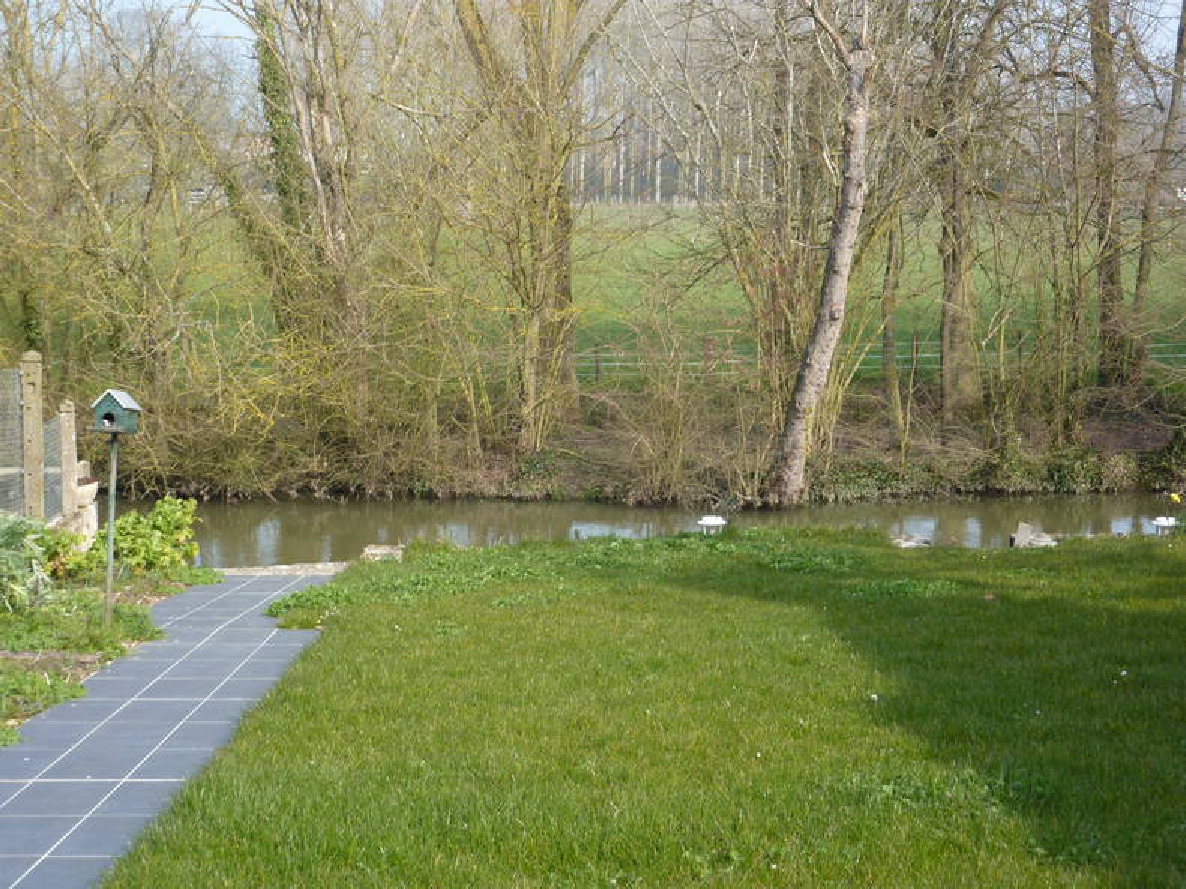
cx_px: 593
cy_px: 444
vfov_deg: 21.9
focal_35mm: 67
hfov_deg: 29.0
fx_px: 2295
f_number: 4.1
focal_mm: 11
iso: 80
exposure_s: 1/200
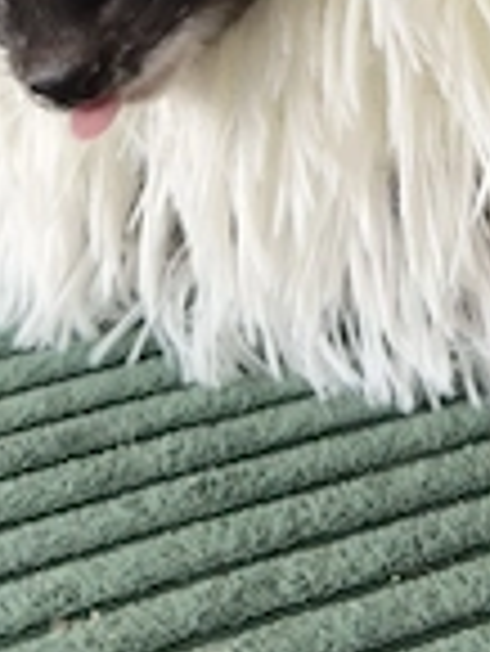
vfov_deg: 25.6
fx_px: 1244
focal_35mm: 66
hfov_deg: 22.1
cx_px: 369
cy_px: -175
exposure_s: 1/60
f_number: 1.78
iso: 250
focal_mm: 6.76
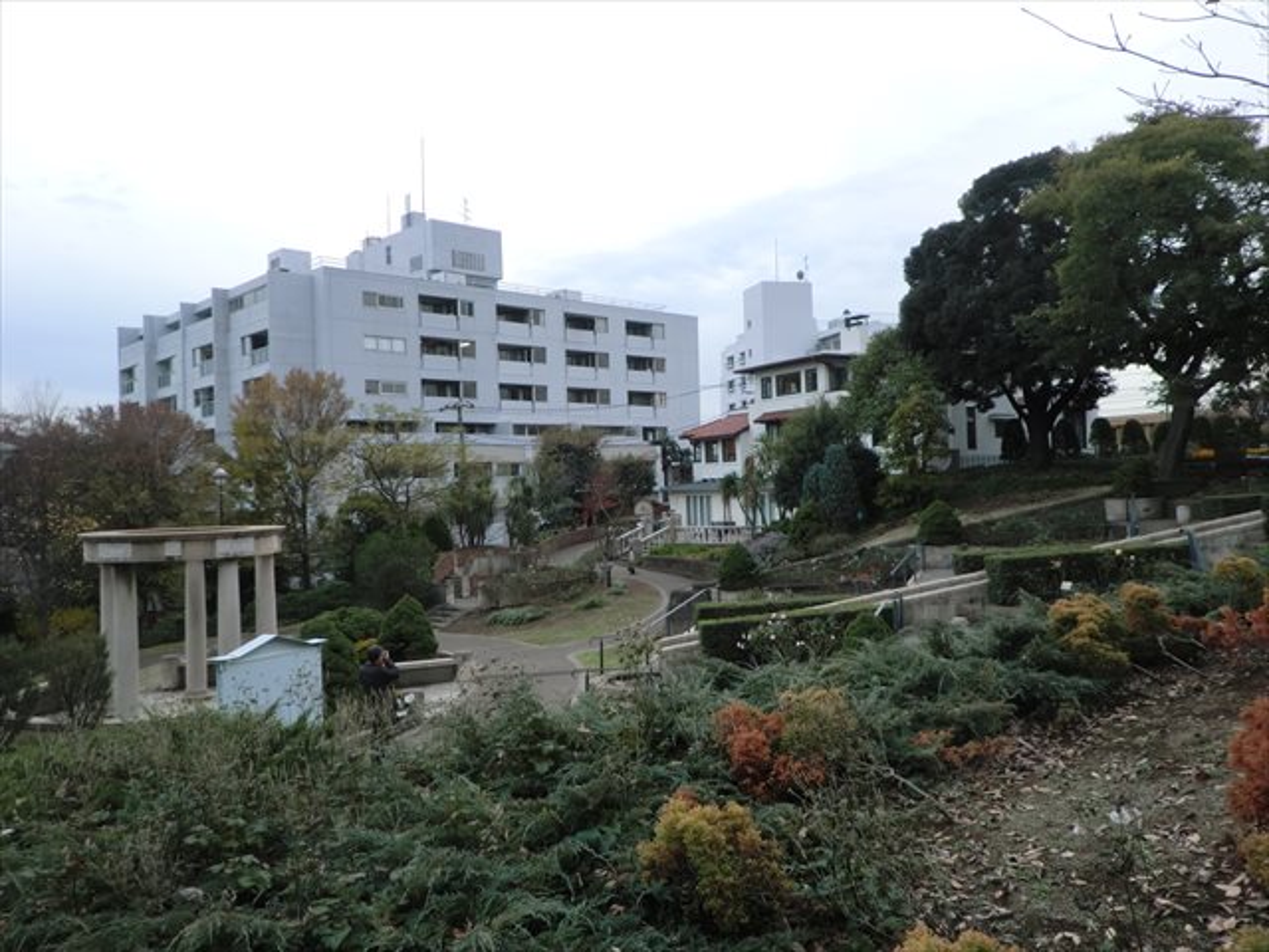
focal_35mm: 26
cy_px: 476
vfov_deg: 53.1
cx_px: 634
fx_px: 953
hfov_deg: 67.3
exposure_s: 1/60
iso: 50
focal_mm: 4.7
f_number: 2.8
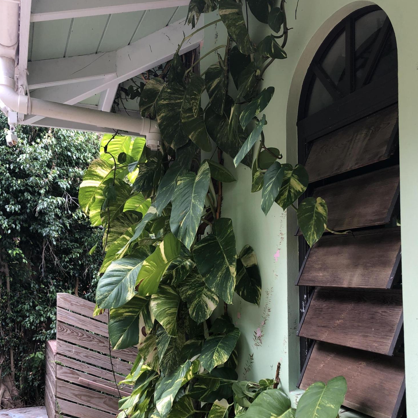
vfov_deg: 48.0
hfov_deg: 48.4
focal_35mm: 34
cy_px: 261
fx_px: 464
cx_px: 214
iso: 40
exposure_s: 1/120
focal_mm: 3.99
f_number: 1.8
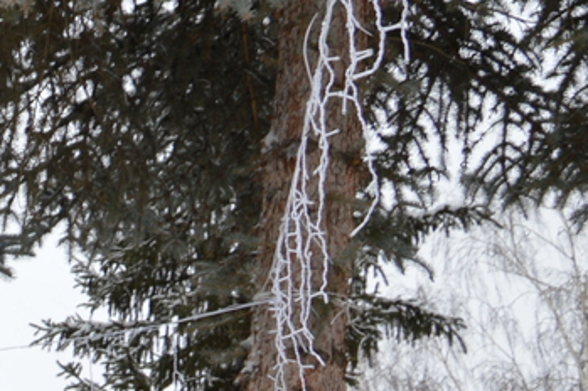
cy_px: 656
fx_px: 2921
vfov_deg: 7.5
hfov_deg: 10.3
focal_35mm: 179
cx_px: -711
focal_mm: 26
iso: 160
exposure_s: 1/125
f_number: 5.6
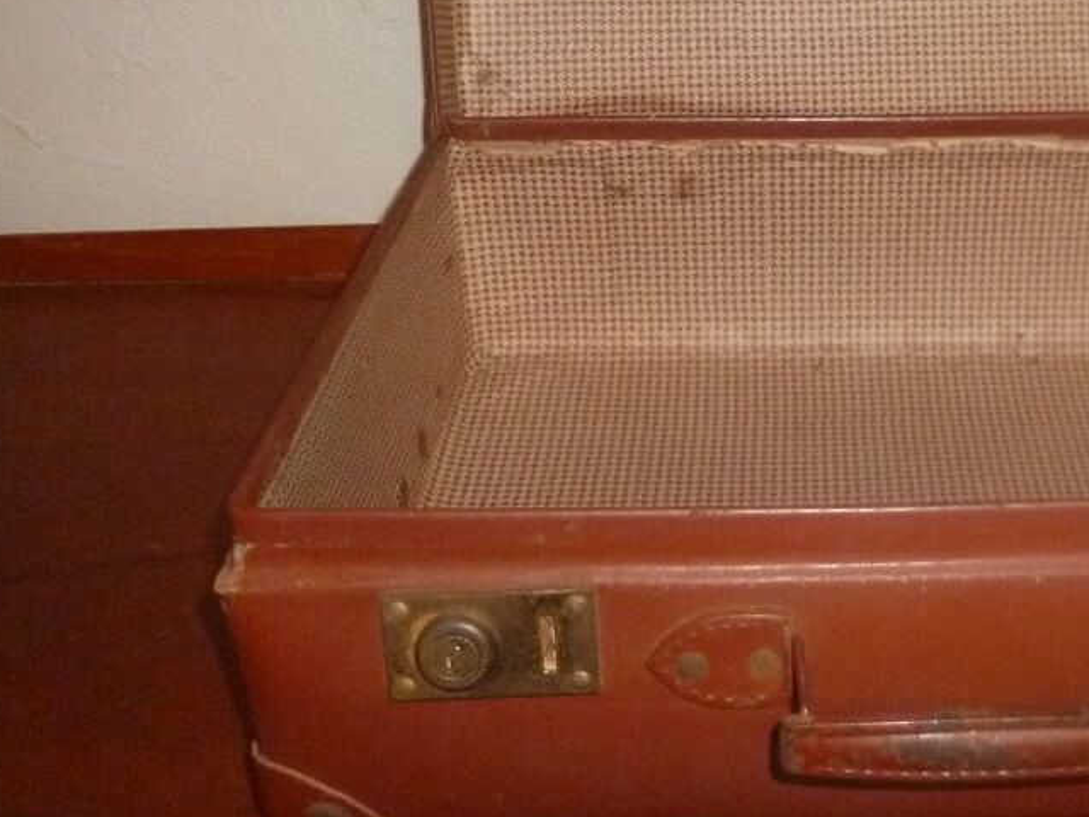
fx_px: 1510
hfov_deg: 37.8
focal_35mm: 48
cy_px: 208
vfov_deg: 29.8
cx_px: 914
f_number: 2.5
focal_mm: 4.3
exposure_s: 1/60
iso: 400
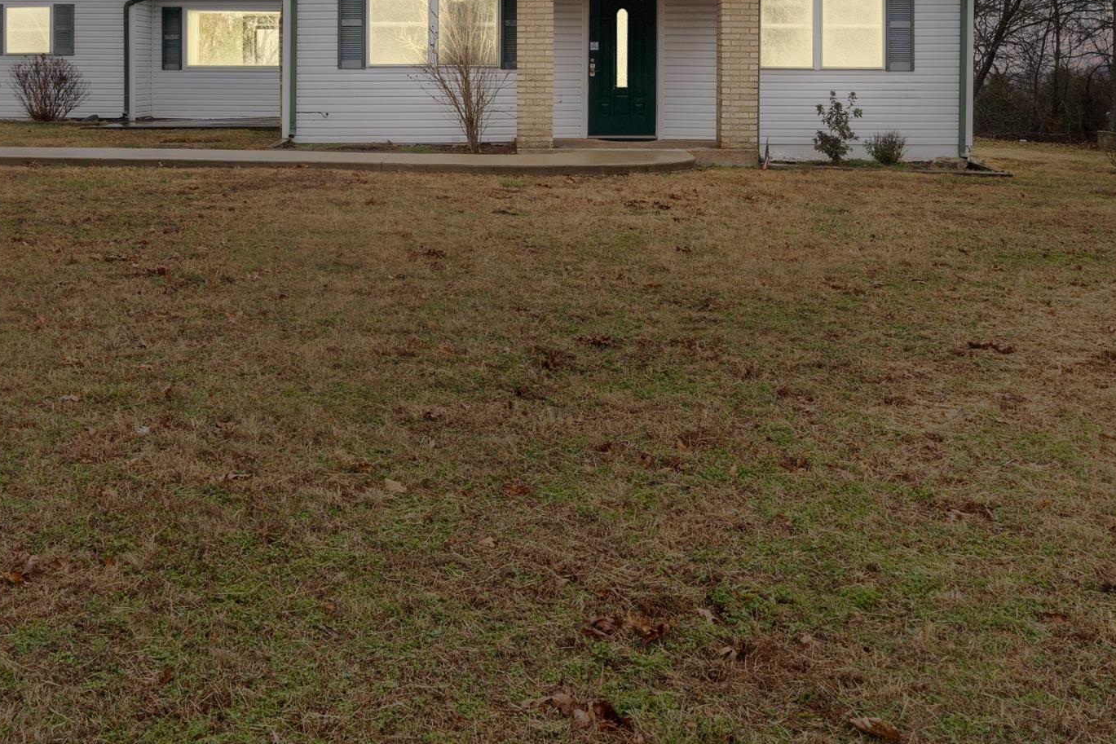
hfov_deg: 45.8
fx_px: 1316
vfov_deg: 30.1
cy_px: 67
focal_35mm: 42
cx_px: 473
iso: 200
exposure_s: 1/160
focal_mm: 15.5
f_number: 9
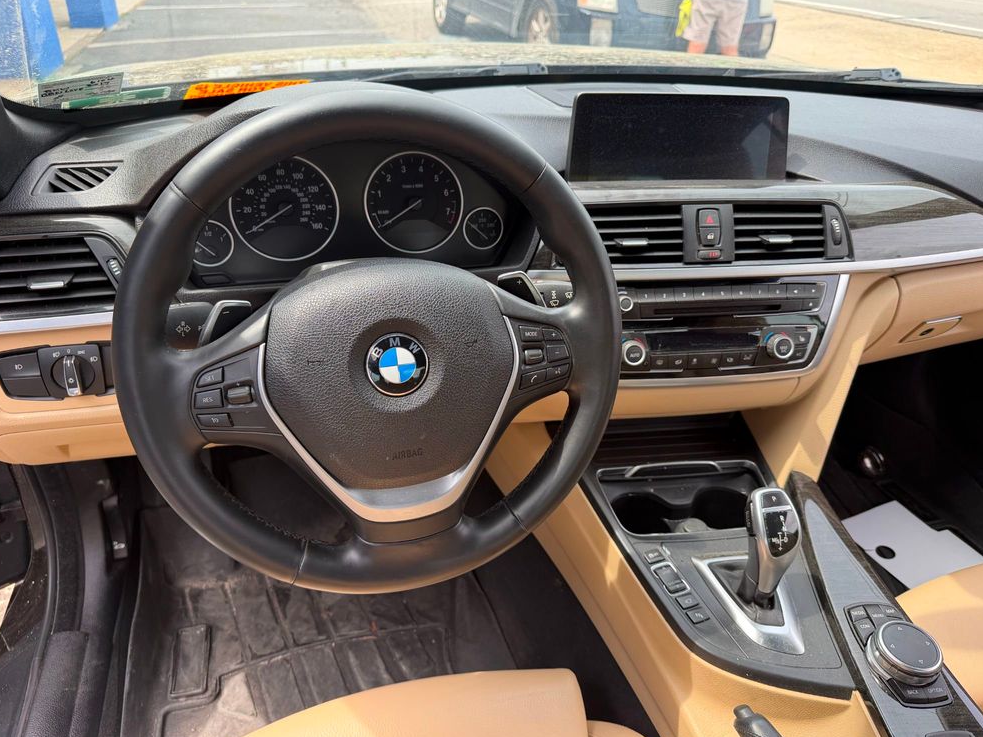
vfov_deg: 54.9
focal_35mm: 25
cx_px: 497
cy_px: 364
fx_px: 710
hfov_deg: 69.4
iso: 100
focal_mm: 6.76
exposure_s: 1/547
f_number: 1.78
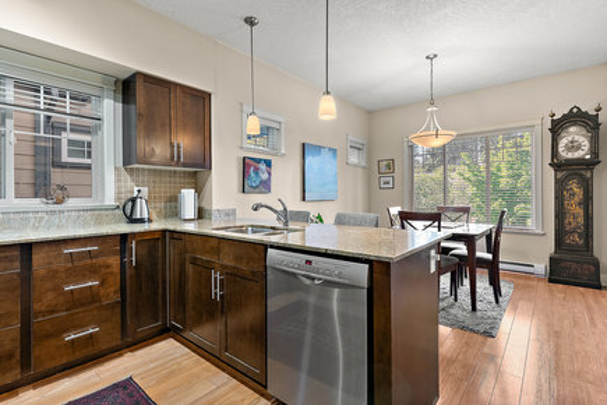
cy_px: 202
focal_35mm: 17
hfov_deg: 93.3
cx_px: 304
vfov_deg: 70.4
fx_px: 287
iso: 640
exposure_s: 1/2
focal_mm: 17
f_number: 9
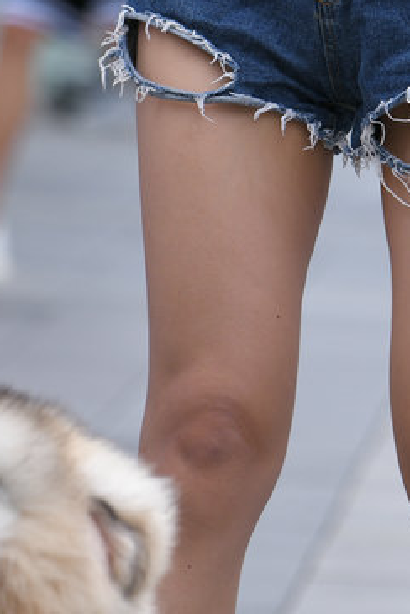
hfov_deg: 1.9
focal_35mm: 739
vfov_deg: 2.8
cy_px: -27
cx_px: 410
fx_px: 12600
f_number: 4.5
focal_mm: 200
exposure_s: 1/800
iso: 220
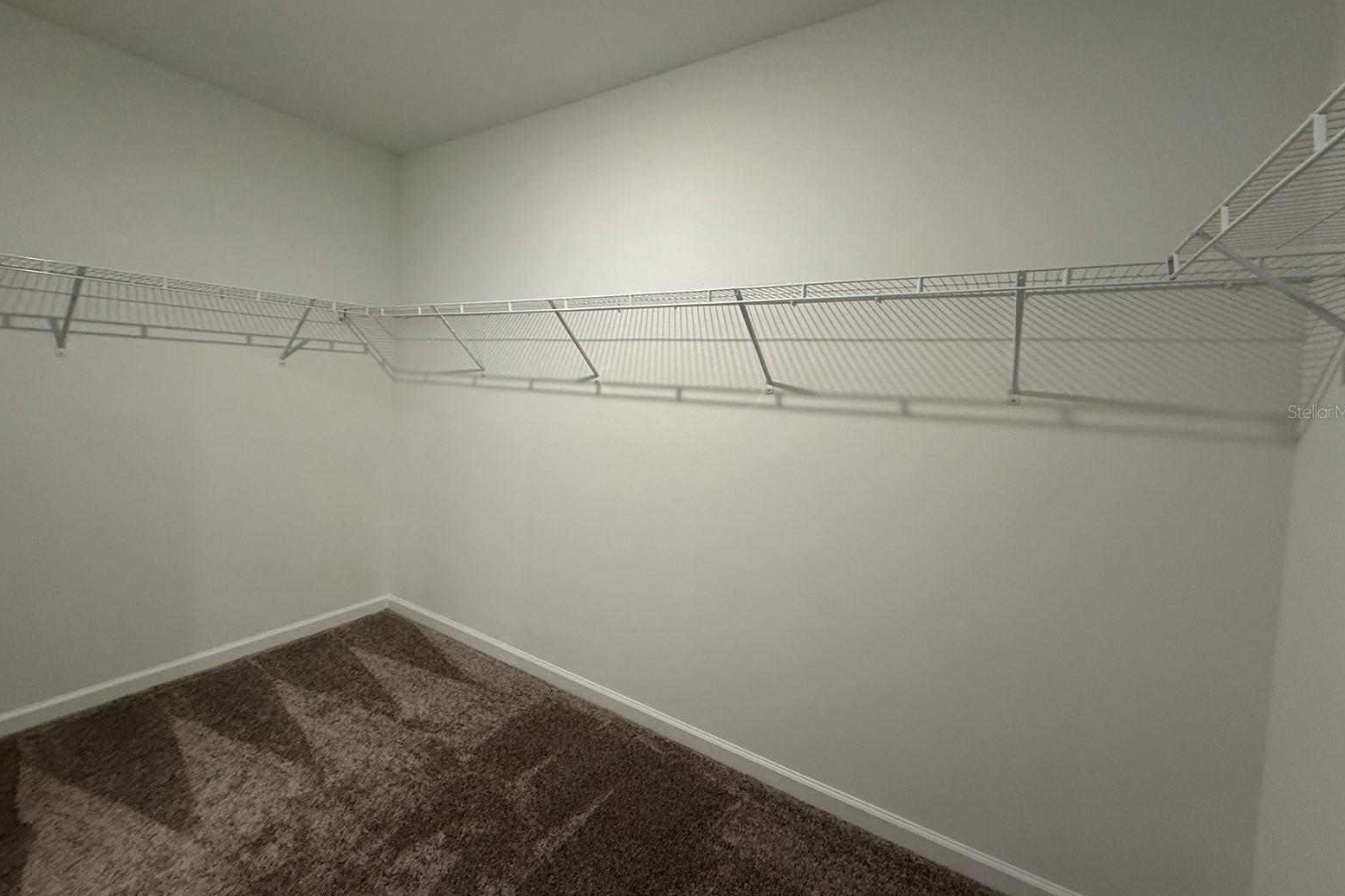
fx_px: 560
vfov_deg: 77.2
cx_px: 676
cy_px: 411
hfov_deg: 100.4
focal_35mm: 15
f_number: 2.2
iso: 250
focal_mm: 2.22
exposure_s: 1/60
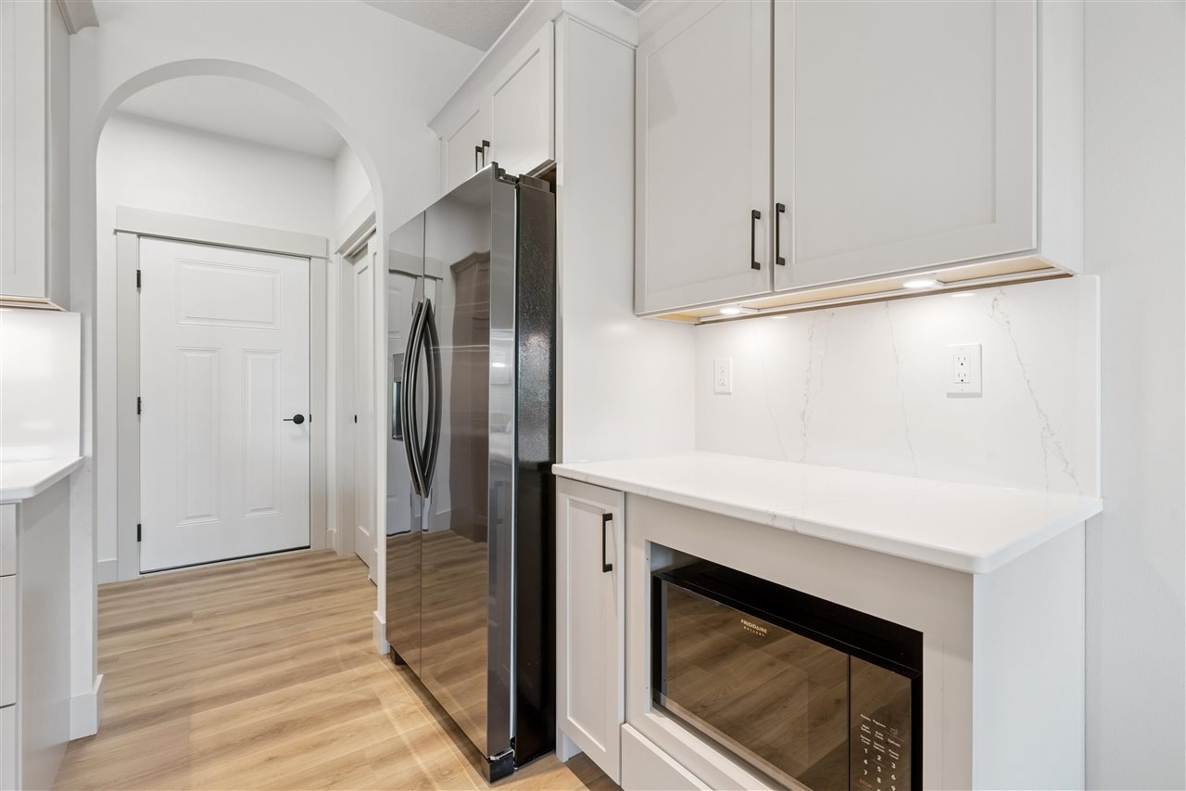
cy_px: 396
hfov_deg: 96.7
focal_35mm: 16
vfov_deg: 73.7
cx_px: 593
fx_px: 527
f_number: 10
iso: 400
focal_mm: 16
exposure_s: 1/6
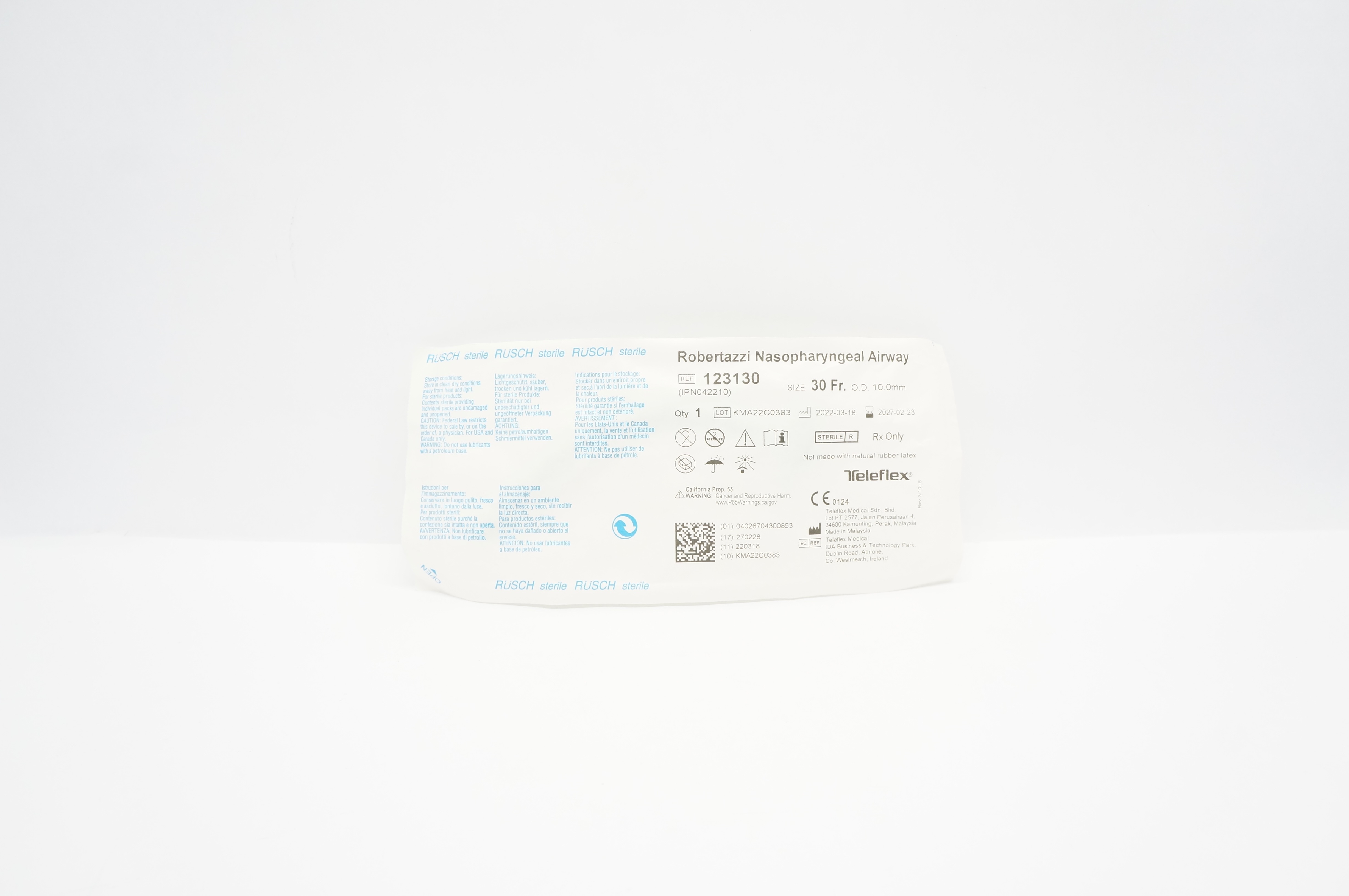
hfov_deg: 67.4
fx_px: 1011
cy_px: 448
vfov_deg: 47.8
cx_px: 674
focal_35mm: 27
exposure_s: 1/60
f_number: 5.6
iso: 800
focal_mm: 18
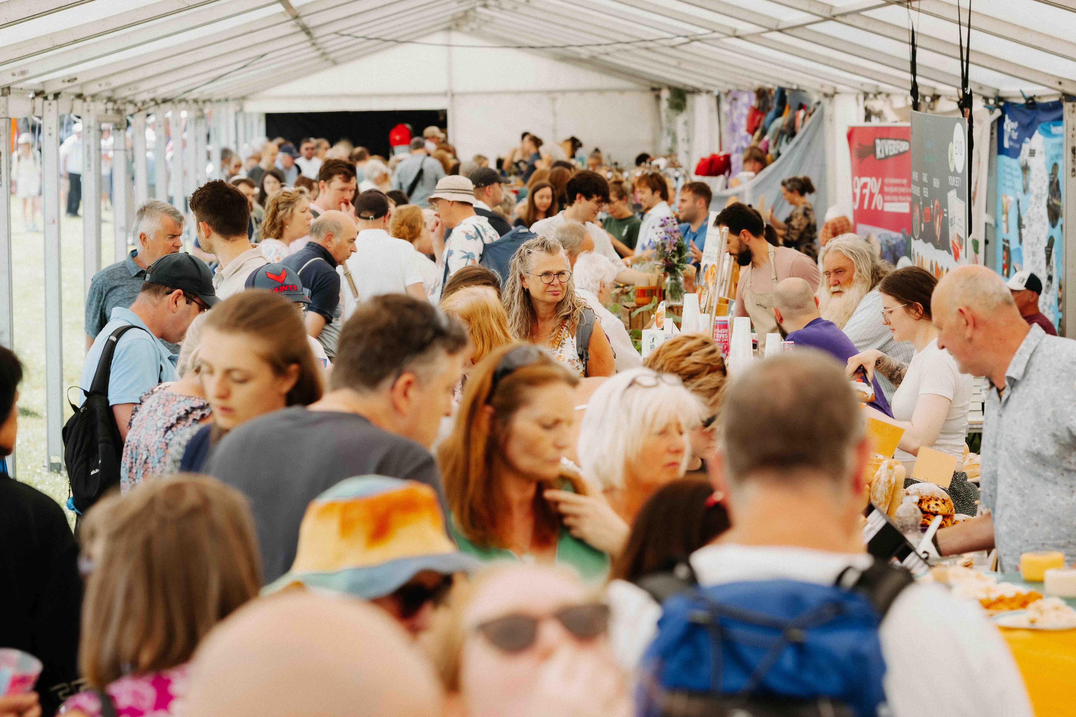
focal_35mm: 127
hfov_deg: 16.1
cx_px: 538
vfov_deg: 10.8
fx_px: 3795
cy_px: 358
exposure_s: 1/250
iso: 160
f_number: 4
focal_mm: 85
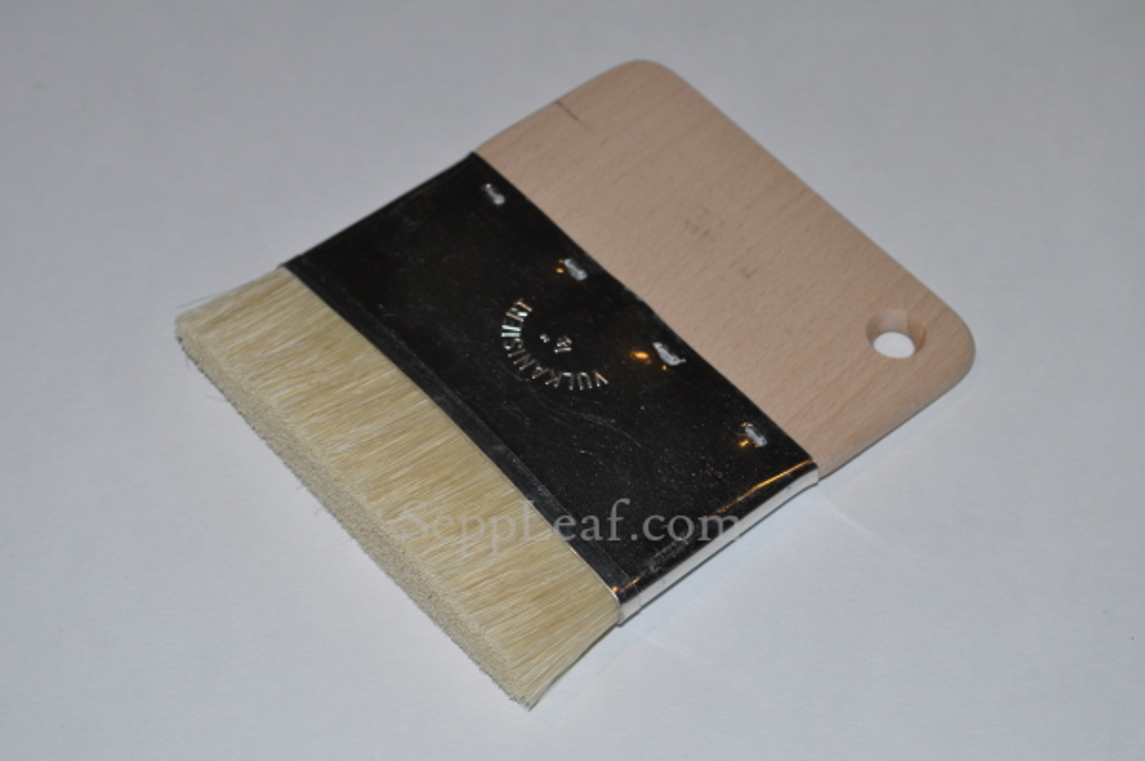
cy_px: 380
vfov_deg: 18.1
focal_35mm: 75
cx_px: 572
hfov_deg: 27.0
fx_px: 2383
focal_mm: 50
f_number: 9
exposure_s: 1/160
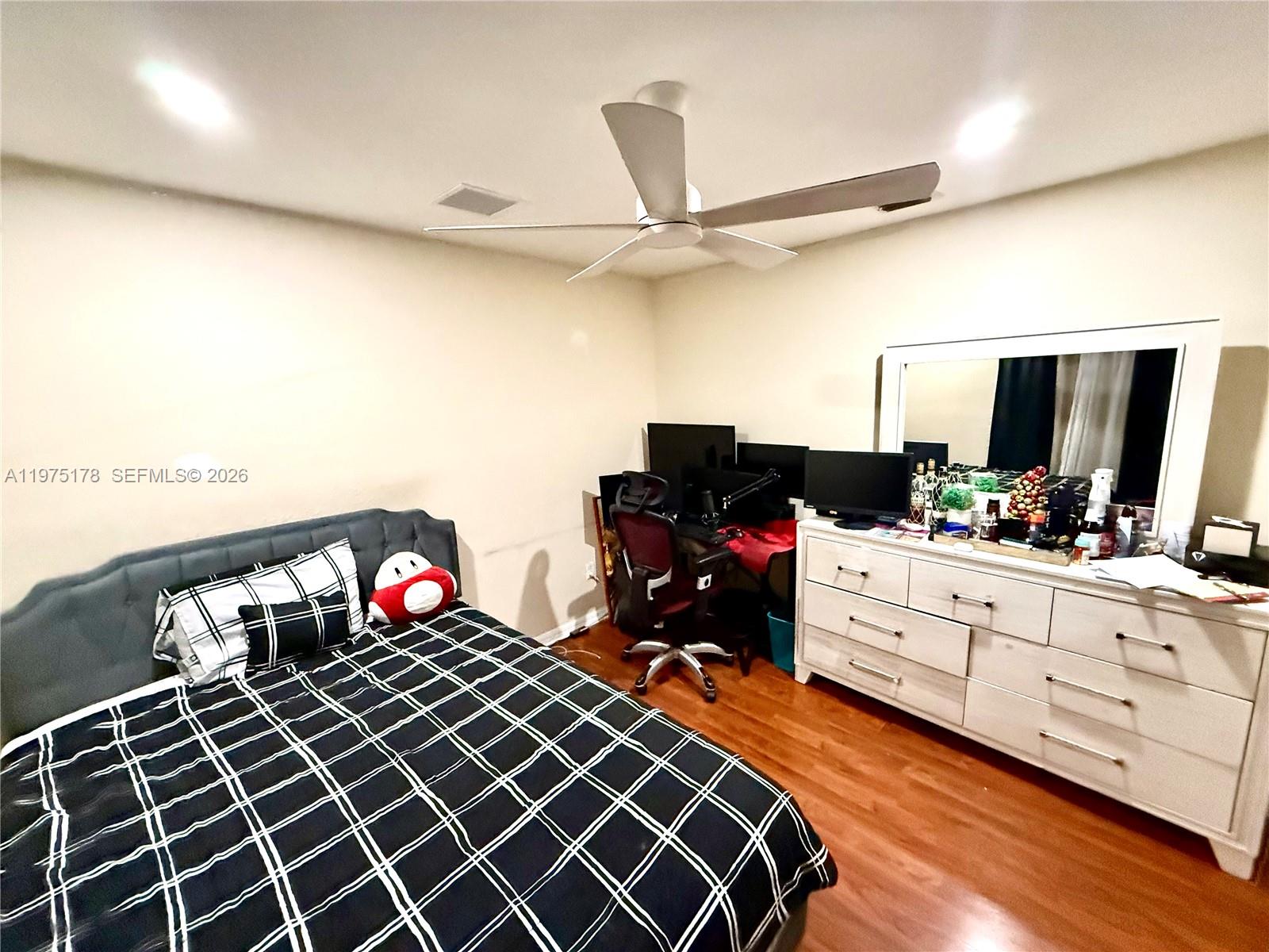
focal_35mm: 14
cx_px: 634
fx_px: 513
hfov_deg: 102.1
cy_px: 476
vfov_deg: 85.7
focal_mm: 2.22
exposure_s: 1/60
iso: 1000
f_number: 2.2
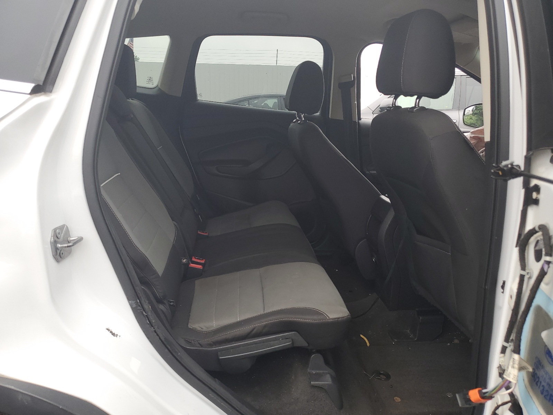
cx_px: 276
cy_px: 208
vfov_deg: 53.1
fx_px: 415
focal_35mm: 26
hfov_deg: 67.3
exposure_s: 1/132
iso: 50
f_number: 1.5
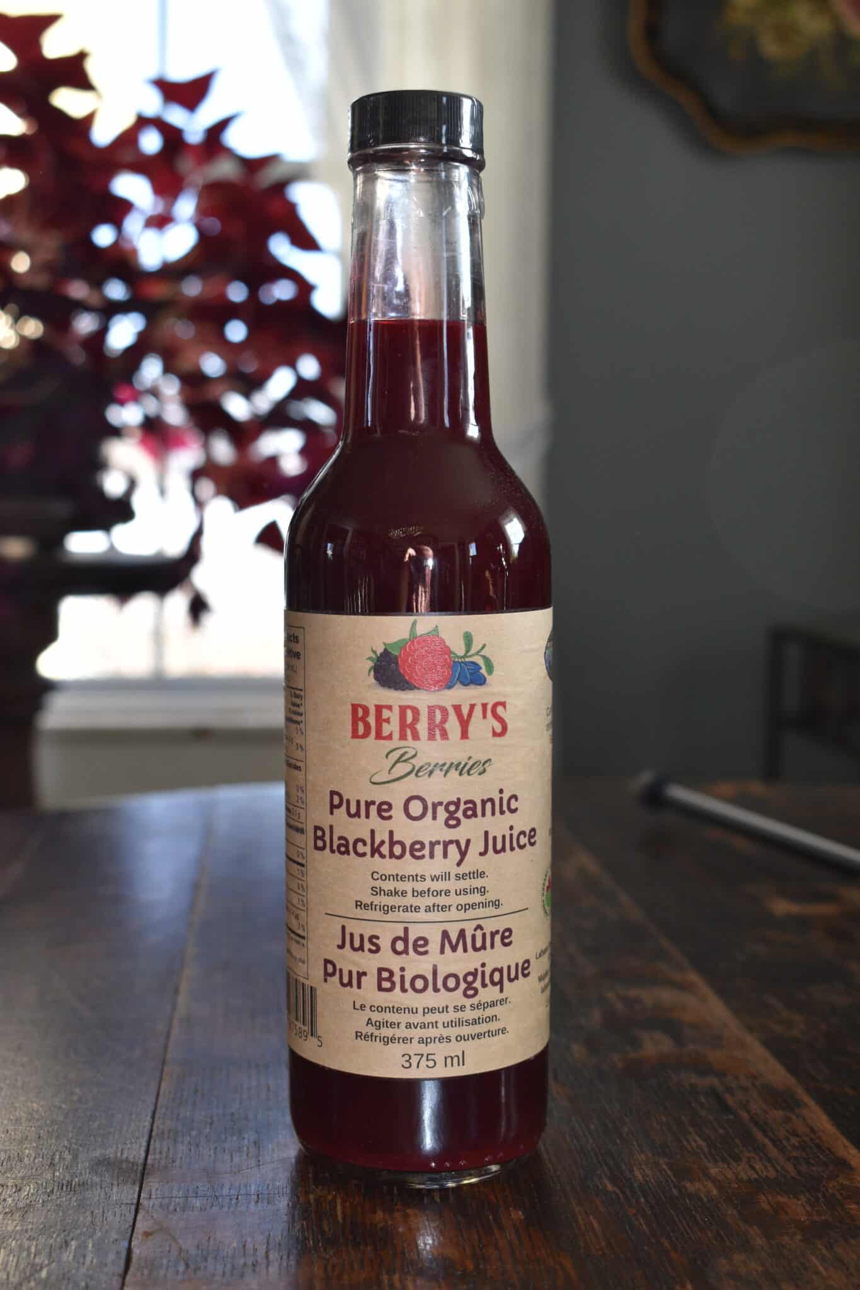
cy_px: 645
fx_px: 1666
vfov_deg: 42.3
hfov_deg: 28.9
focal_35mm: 46
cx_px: 430
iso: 500
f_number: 5.6
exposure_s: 1/125
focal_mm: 31
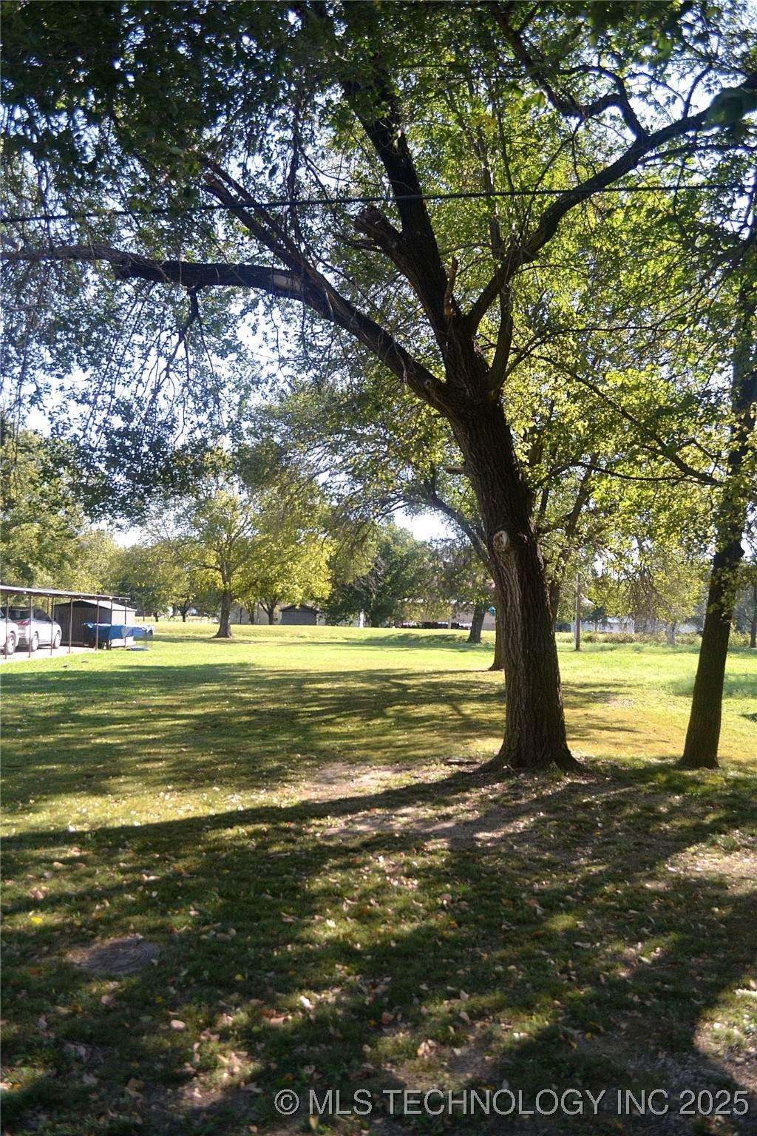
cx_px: 378
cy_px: 568
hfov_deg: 47.9
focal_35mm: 27
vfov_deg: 67.4
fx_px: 852
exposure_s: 1/1250
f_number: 5
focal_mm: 18
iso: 800
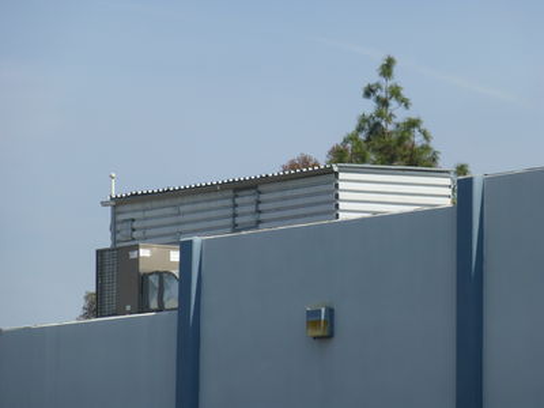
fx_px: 4903
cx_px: 272
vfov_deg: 4.8
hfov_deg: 6.4
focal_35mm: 312
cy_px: 204
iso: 100
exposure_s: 1/500
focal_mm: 55.7
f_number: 5.9
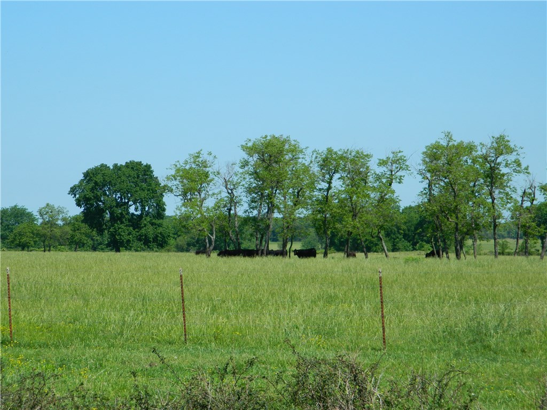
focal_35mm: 129
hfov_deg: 15.3
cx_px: 274
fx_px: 2038
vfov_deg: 11.5
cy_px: 205
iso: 80
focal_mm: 23.2
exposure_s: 1/500
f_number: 4.7
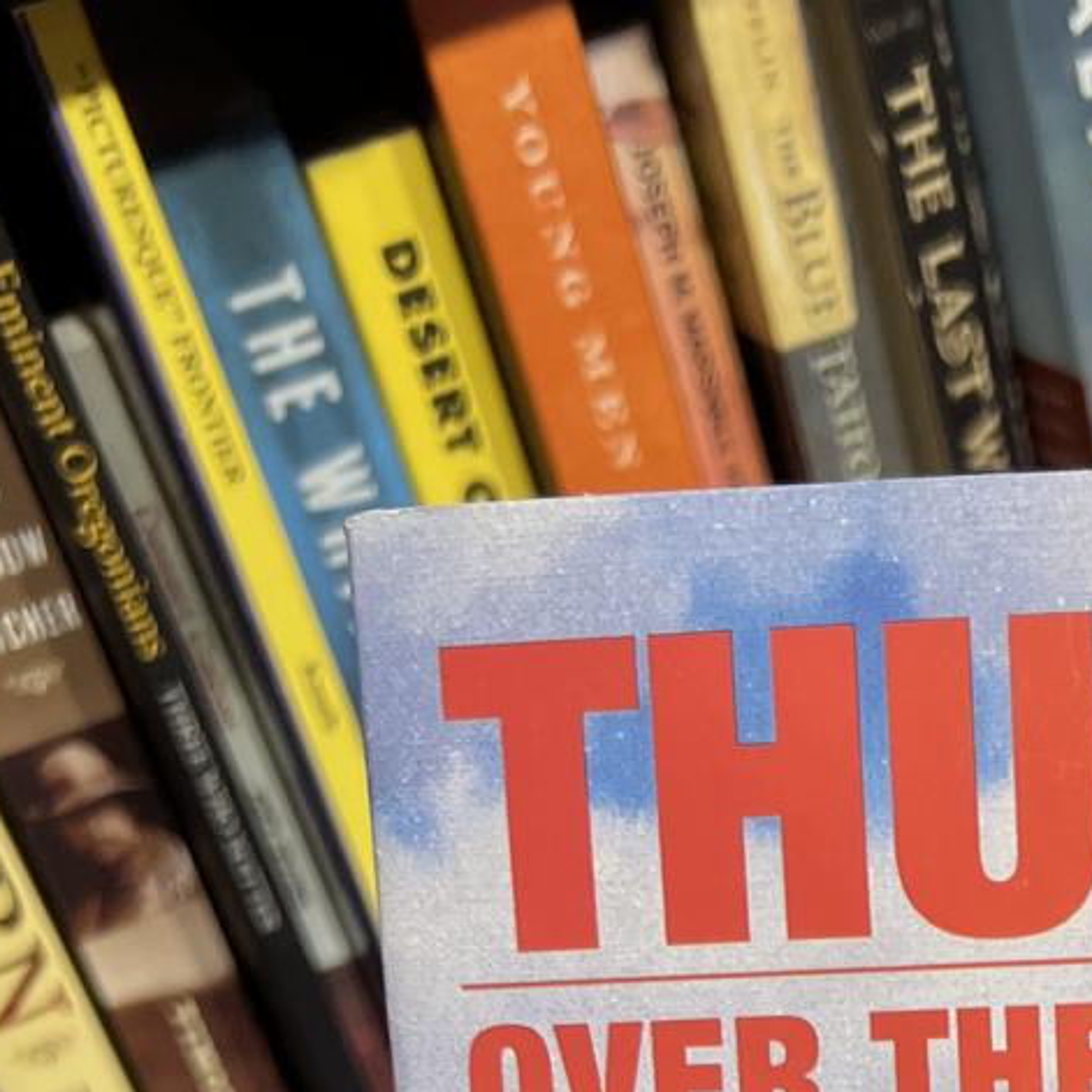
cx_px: 1215
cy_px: 1669
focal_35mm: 78
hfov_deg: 21.0
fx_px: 2784
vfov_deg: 19.2
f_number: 1.5
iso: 125
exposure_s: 1/120
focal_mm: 5.7
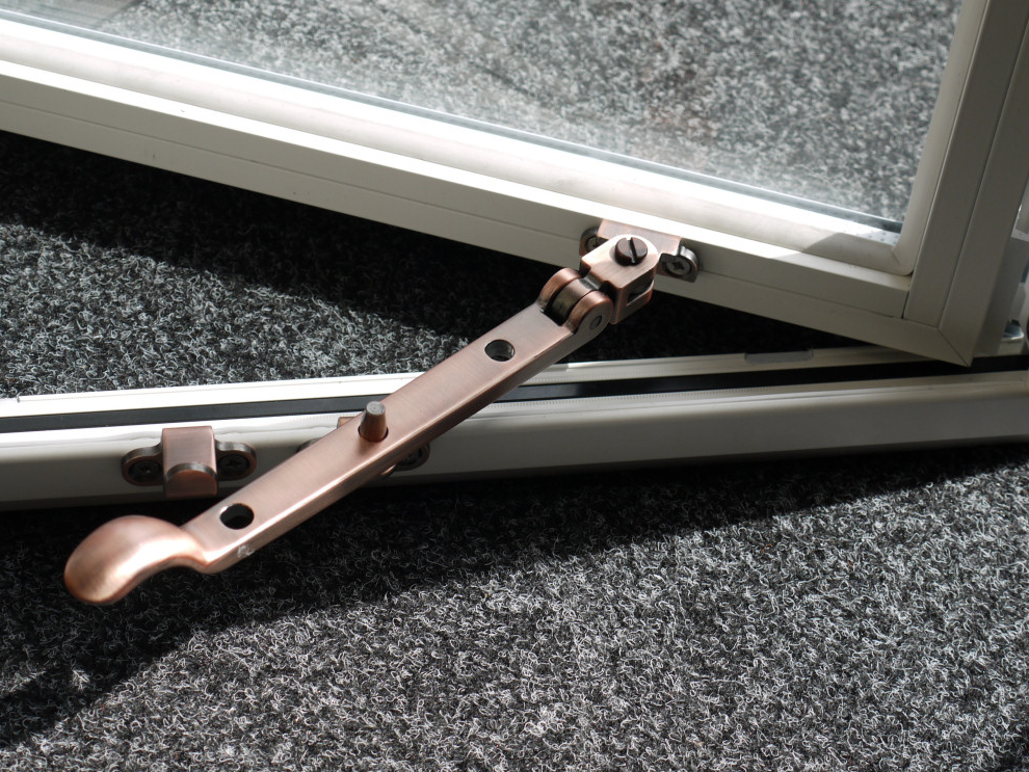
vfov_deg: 21.0
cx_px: 507
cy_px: 369
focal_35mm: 70
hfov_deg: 27.8
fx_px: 2081
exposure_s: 1/200
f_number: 5.6
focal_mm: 33
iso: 100
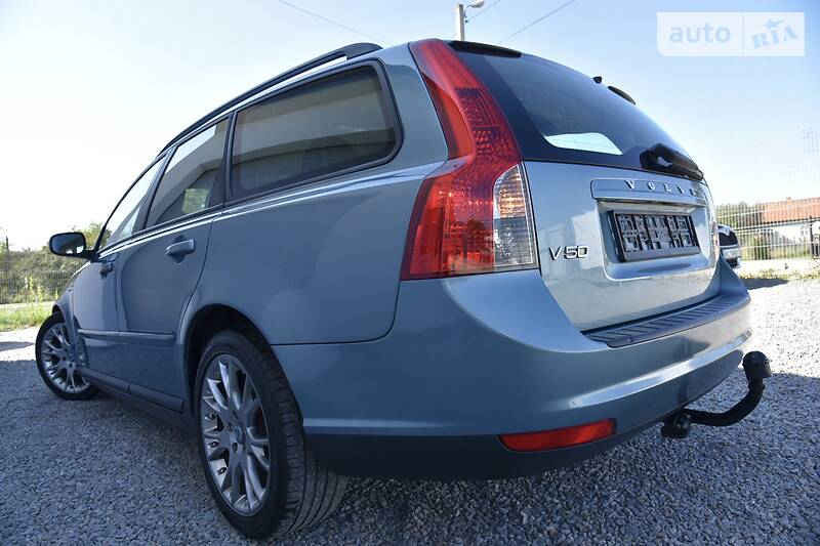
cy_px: 273
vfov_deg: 53.1
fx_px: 547
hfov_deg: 73.8
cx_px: 410
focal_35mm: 24
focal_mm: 24
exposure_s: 1/250
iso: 400
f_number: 8
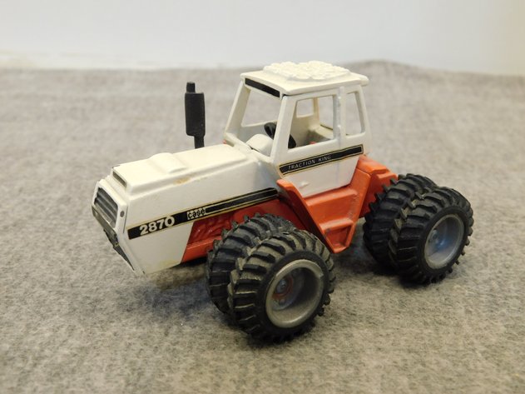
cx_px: 262
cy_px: 197
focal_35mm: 40
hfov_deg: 46.8
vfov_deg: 35.9
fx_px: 607
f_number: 3.6
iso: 125
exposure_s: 1/50
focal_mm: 7.1
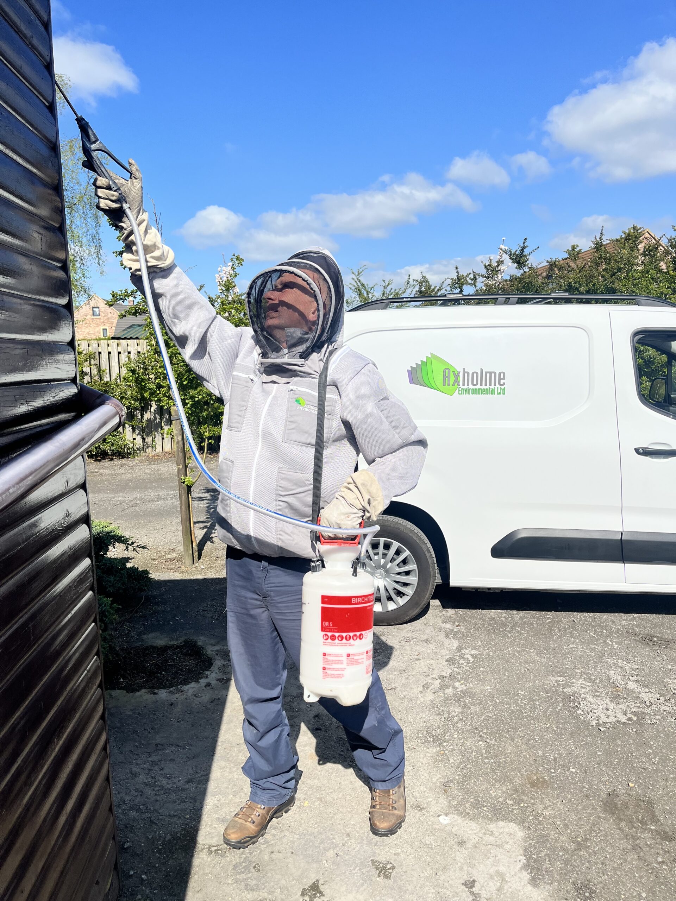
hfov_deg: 53.1
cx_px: 338
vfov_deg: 67.3
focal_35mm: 26
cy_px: 450
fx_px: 677
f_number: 1.6
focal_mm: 5.1
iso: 50
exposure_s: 1/6494
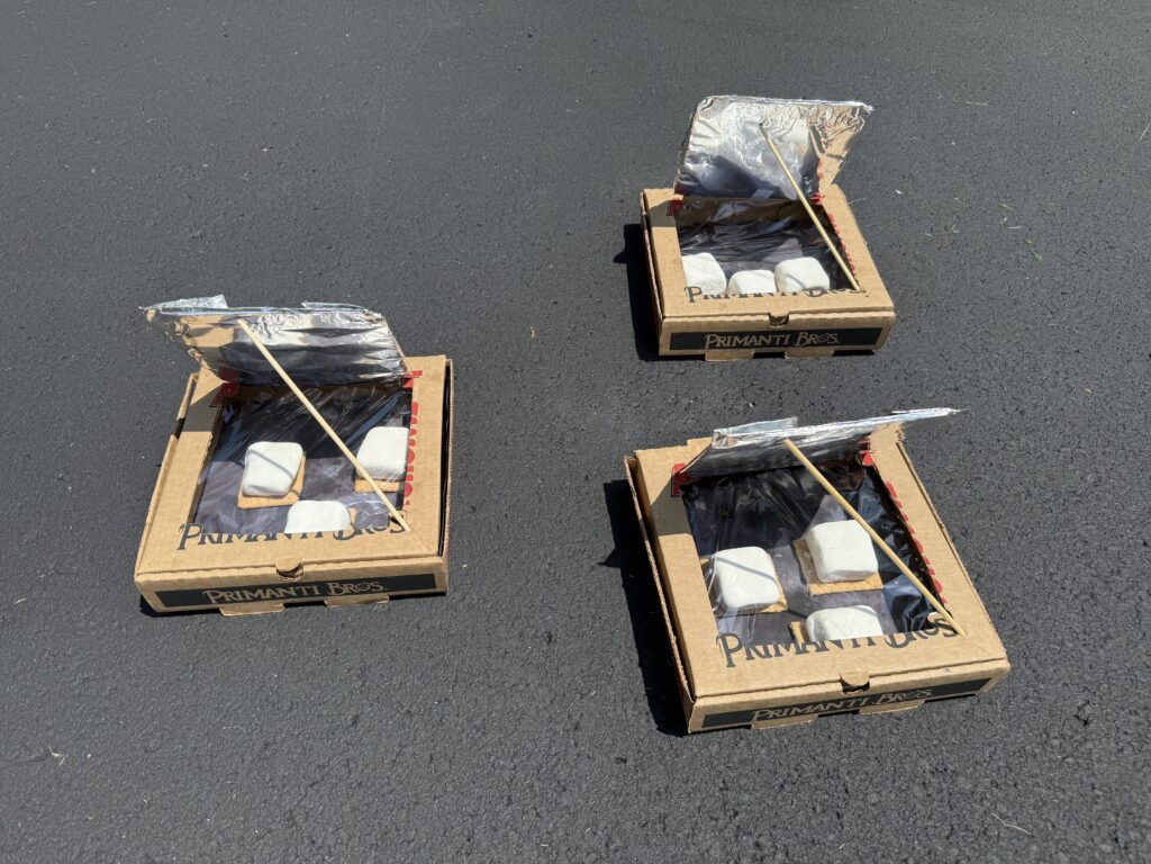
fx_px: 798
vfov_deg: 56.8
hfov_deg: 71.6
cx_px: 576
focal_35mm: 24
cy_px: 432
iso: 100
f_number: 1.78
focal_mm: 6.76
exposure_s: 1/5319
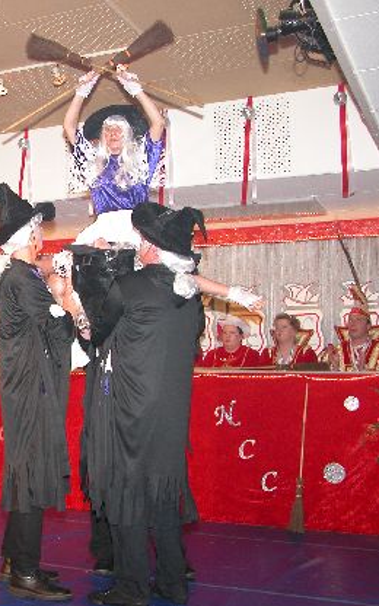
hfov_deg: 24.4
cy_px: 304
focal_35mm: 50
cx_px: -19
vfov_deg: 40.3
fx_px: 826
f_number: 2.8
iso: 200
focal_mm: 8.9
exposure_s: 1/60
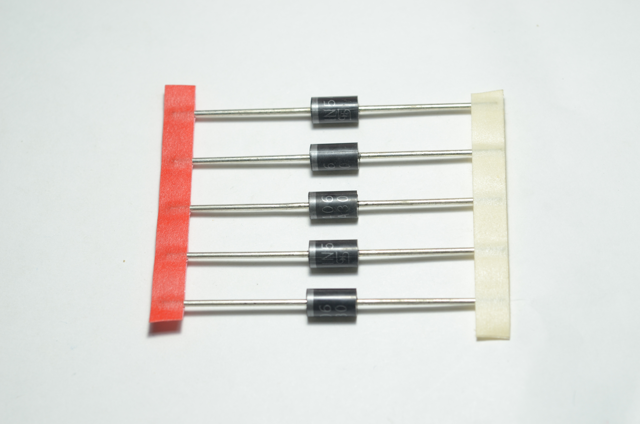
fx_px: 1597
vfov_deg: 15.1
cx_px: 320
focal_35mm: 90
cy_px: 212
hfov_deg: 22.7
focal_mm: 60
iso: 320
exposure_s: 1/80
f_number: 8
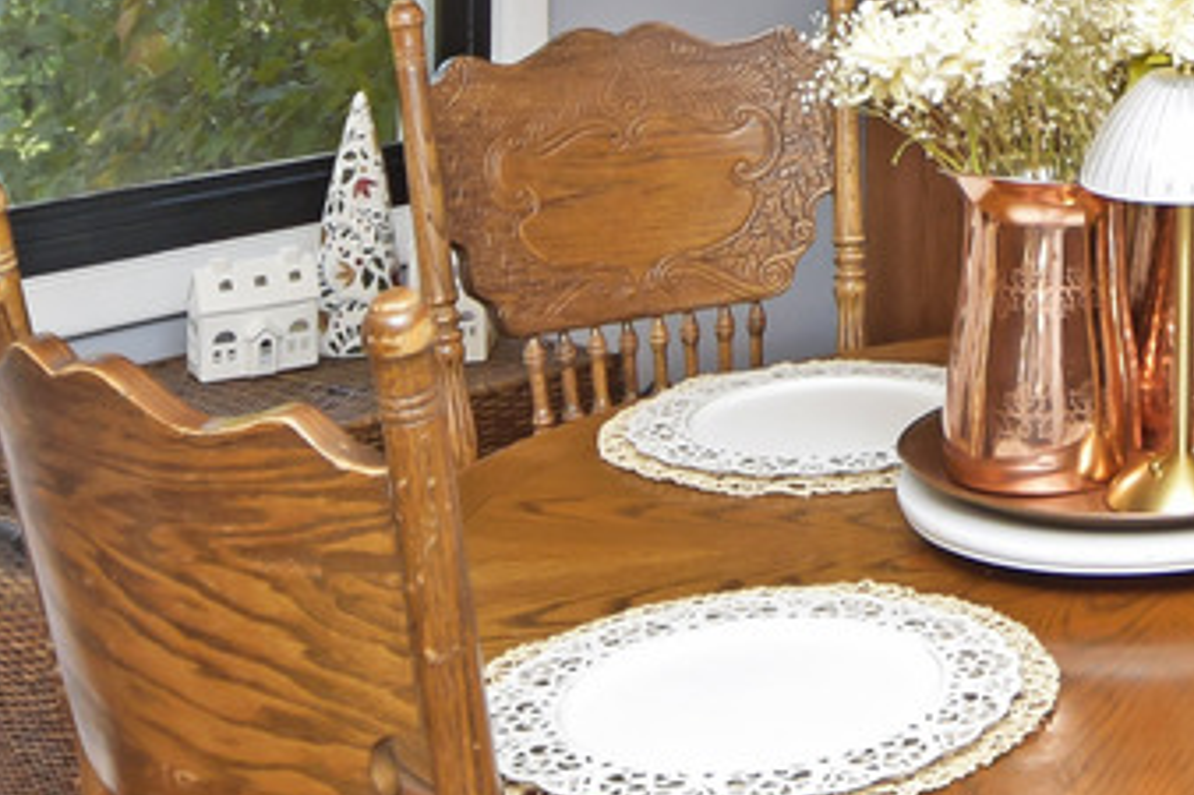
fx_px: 2387
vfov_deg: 17.4
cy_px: -311
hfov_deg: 25.6
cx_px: 1374
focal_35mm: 72
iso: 280
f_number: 4
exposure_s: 1/60
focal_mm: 10
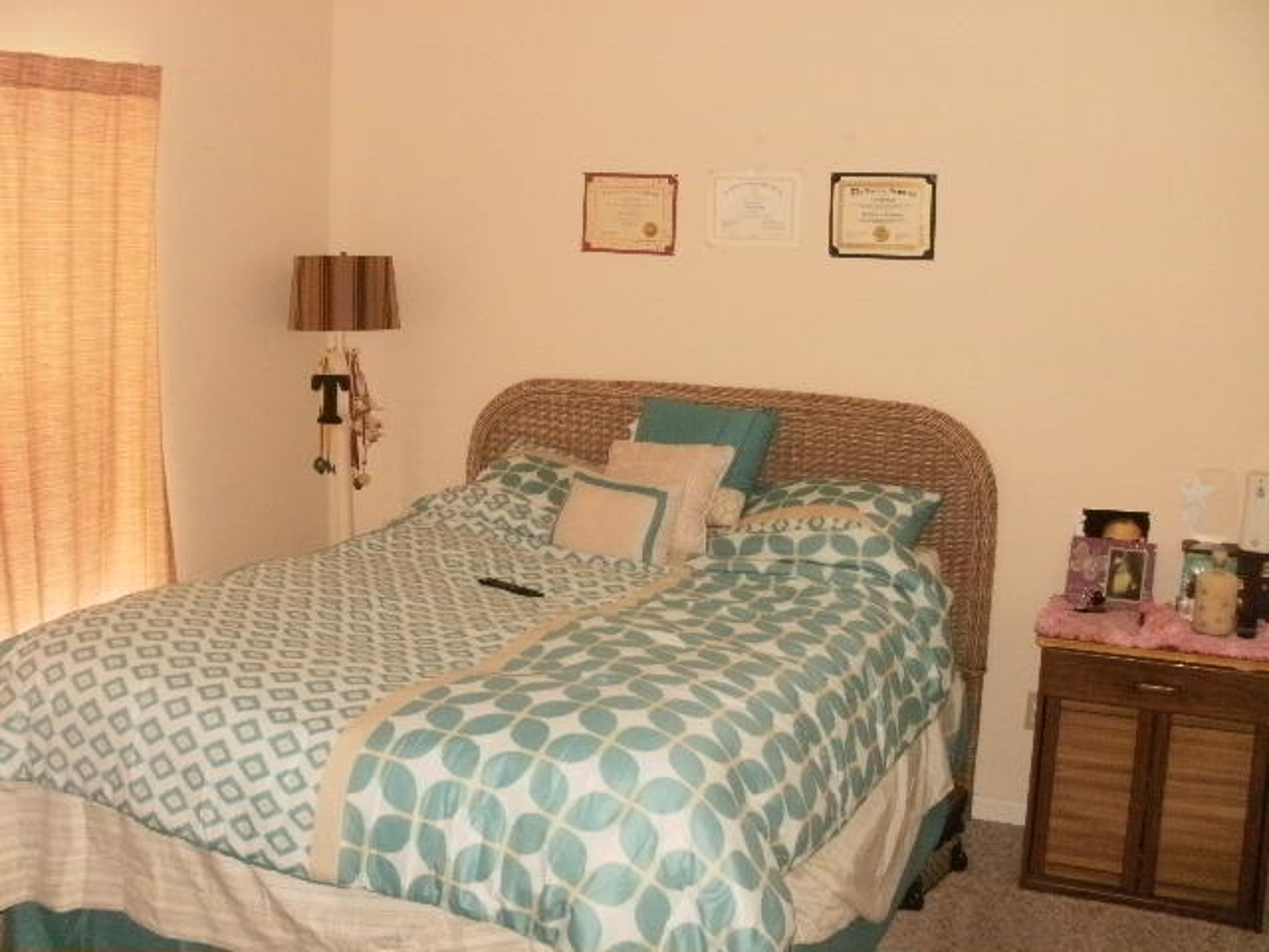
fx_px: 1320
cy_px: 476
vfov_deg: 39.7
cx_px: 634
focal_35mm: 36
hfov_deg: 51.4
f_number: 3.5
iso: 250
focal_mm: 6.3
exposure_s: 1/30
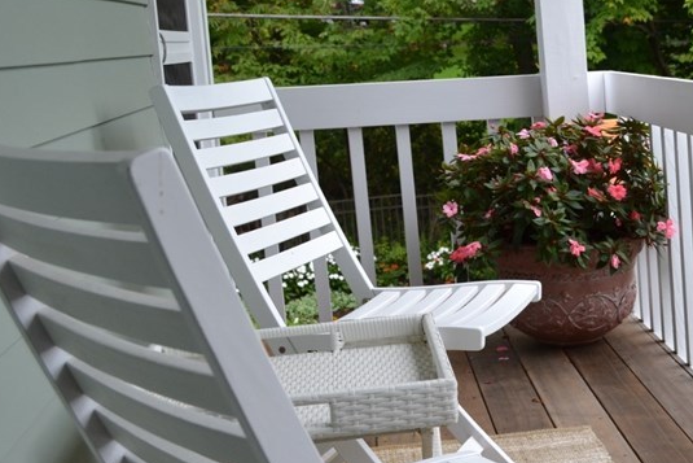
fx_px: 1290
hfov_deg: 28.2
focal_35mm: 67
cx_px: 694
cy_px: 171
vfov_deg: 20.3
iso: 280
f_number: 5.6
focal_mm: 22
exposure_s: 1/125
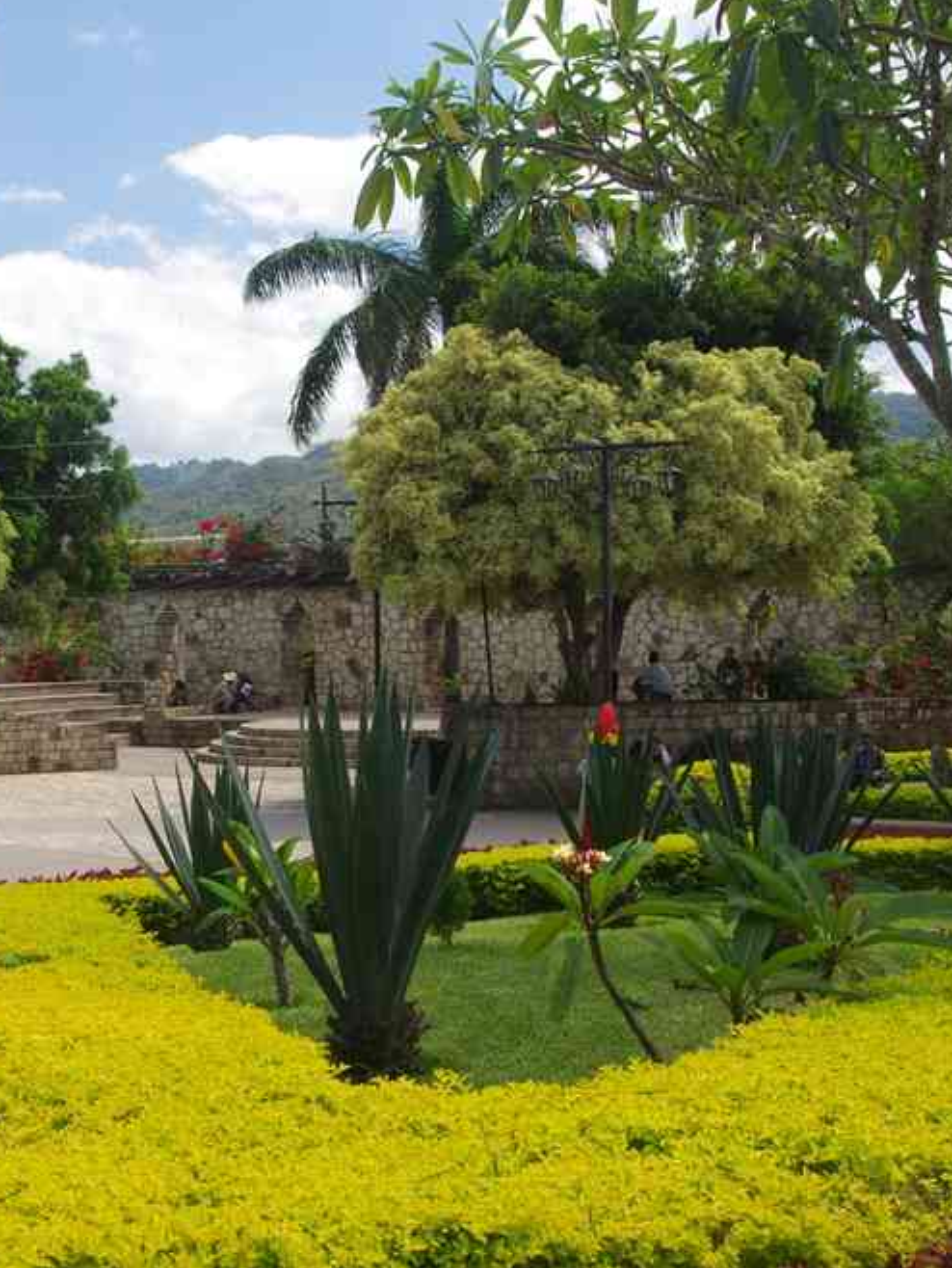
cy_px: 630
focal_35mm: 55
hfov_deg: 26.6
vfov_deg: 35.1
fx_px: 2006
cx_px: 352
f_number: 11
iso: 200
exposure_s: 1/60
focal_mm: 25
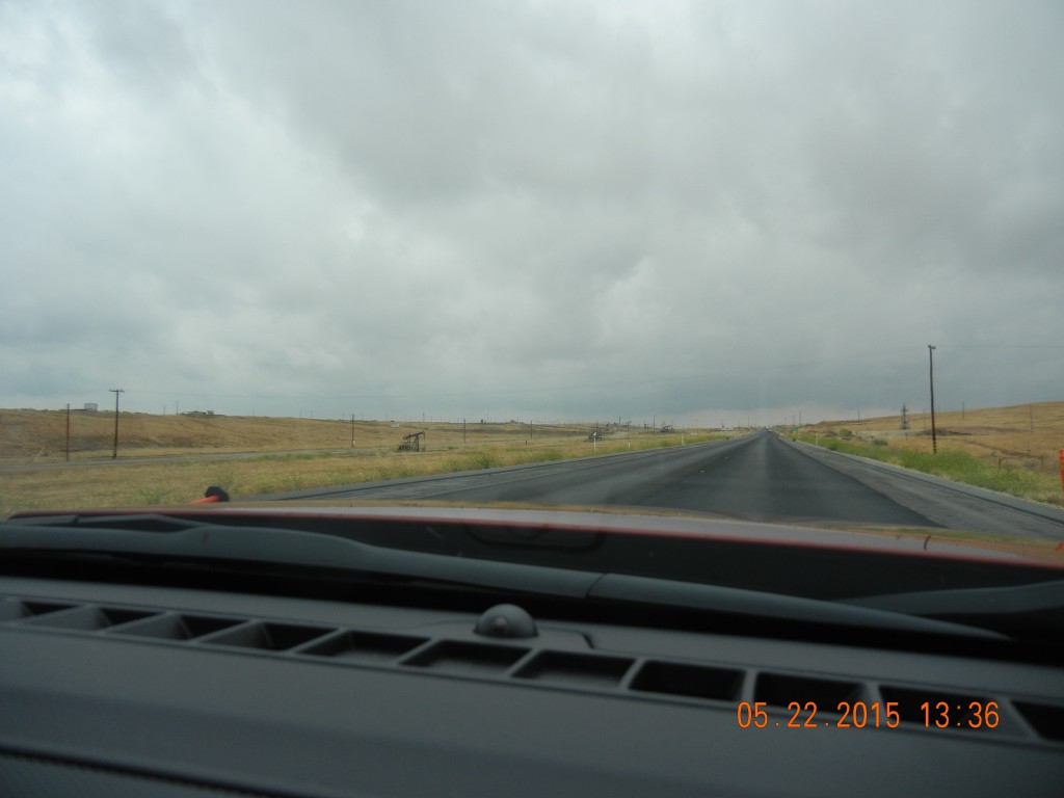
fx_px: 922
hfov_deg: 60.0
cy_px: 399
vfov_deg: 46.8
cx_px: 532
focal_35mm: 30
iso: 160
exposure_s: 1/822
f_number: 3.5
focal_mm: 5.4
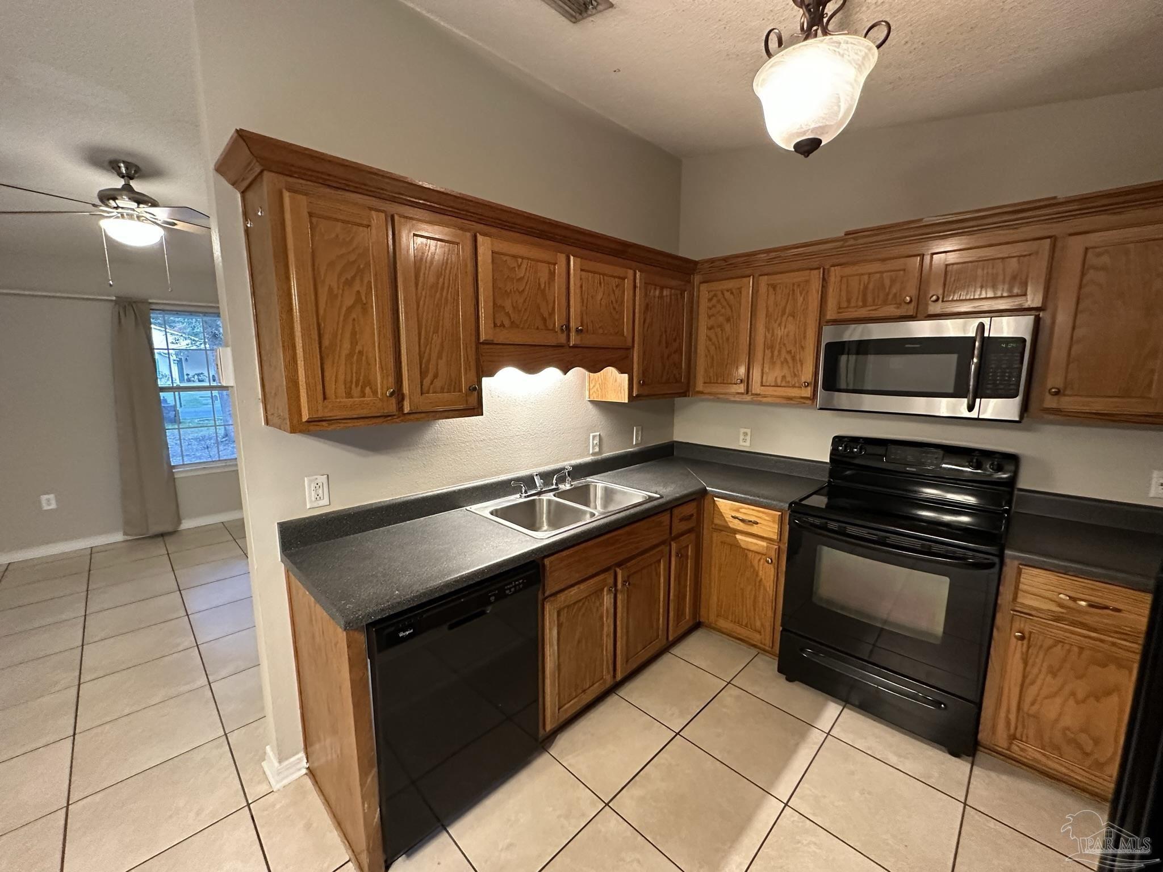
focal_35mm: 14
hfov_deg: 102.1
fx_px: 470
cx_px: 582
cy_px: 436
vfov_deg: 85.7
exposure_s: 1/60
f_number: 2.2
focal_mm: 2.22
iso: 640
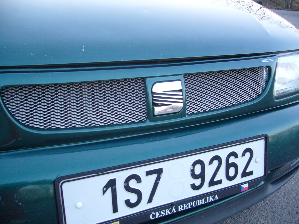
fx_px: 302
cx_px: 150
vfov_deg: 40.7
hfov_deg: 52.6
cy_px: 112
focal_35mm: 35
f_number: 2.8
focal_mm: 5.8
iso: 100
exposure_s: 1/25
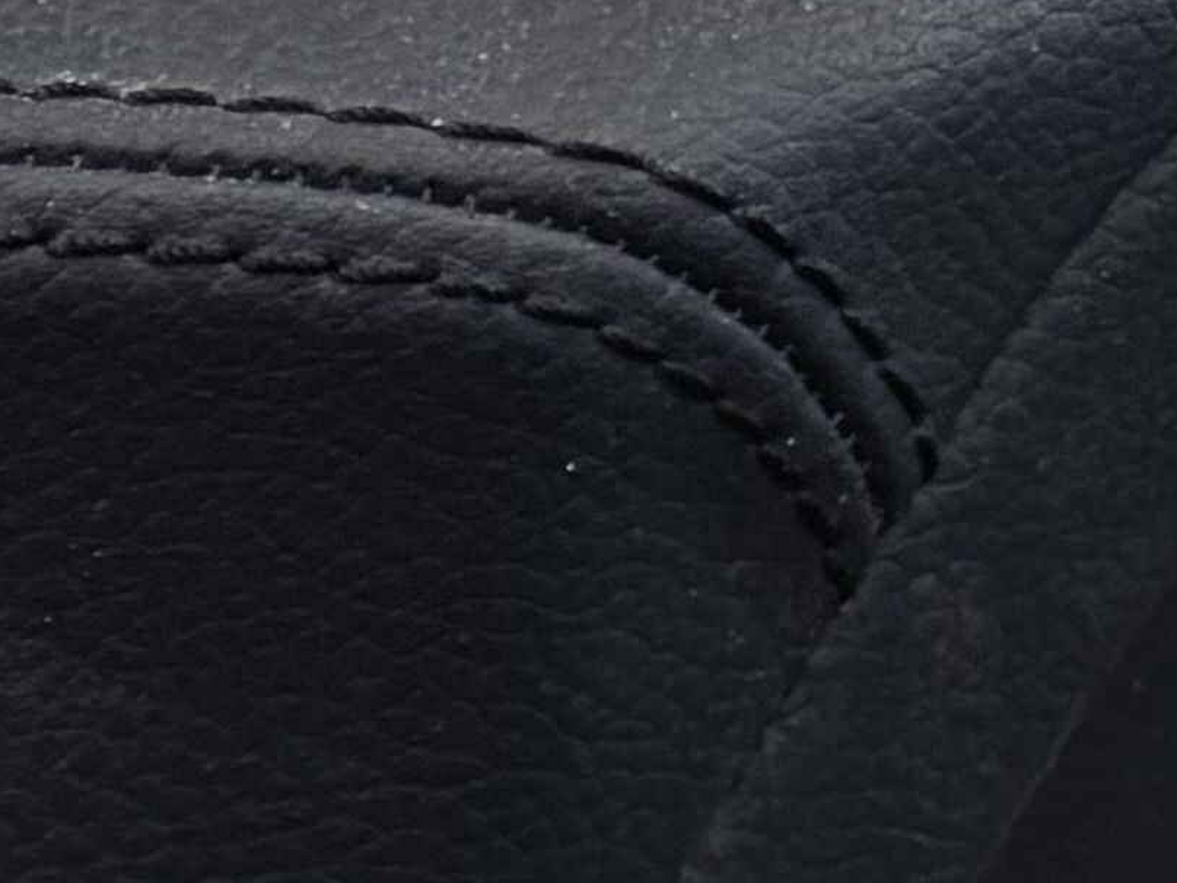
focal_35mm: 184
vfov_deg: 7.7
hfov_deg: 8.8
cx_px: -2418
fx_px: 6255
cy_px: 1851
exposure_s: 1/50
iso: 100
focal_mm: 5.96
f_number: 1.6
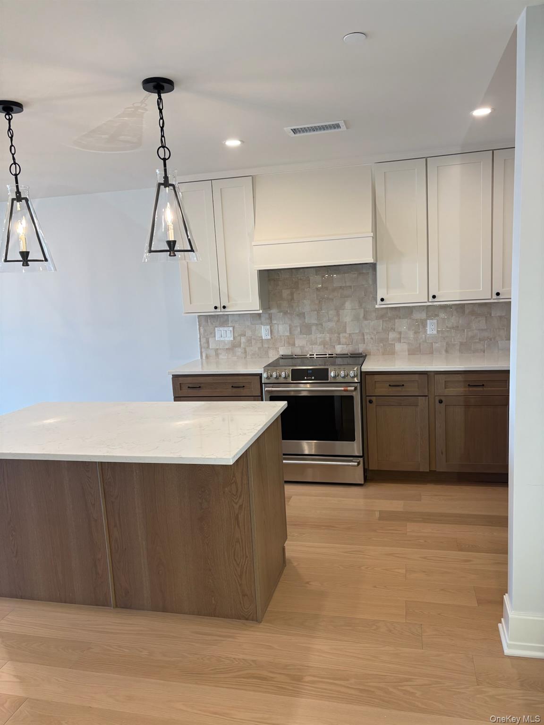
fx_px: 545
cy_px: 362
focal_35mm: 26
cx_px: 272
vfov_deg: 67.3
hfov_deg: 53.1
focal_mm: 5.96
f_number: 1.6
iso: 100
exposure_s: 1/120
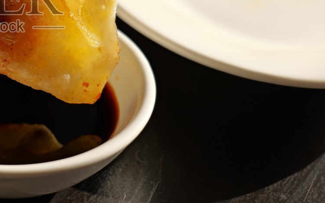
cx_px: -8
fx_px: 1160
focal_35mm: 131
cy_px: 6
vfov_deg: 9.9
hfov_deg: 15.6
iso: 200
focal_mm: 60
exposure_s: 1/400
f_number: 5.6
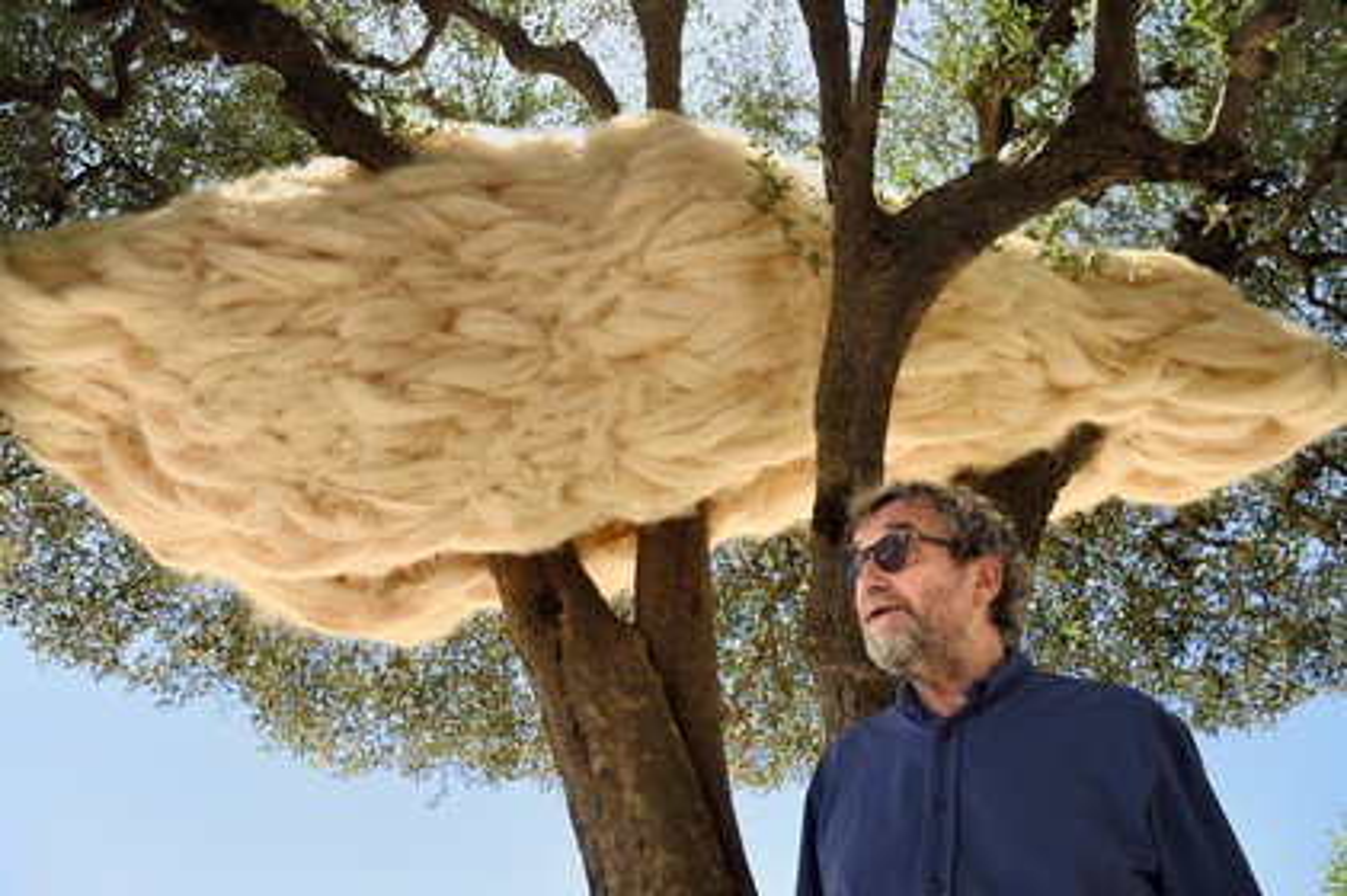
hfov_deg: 73.8
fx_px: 897
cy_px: 448
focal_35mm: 24
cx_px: 674
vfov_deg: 53.1
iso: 200
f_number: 8
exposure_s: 1/250
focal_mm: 24
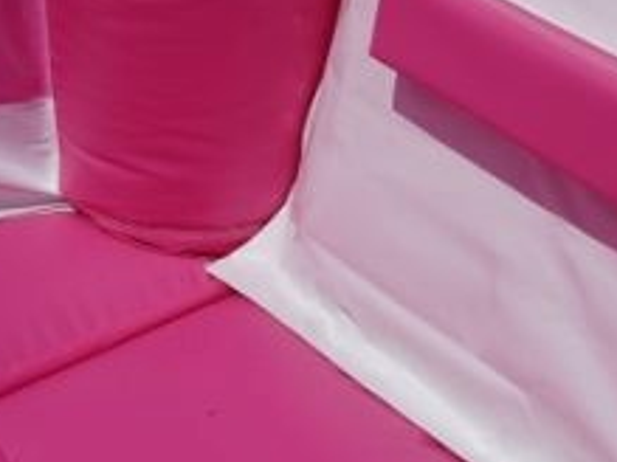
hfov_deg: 17.6
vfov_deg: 12.9
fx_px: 1924
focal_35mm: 108
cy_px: -244
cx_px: 676
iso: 100
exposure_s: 1/1600
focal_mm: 16
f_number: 7.1
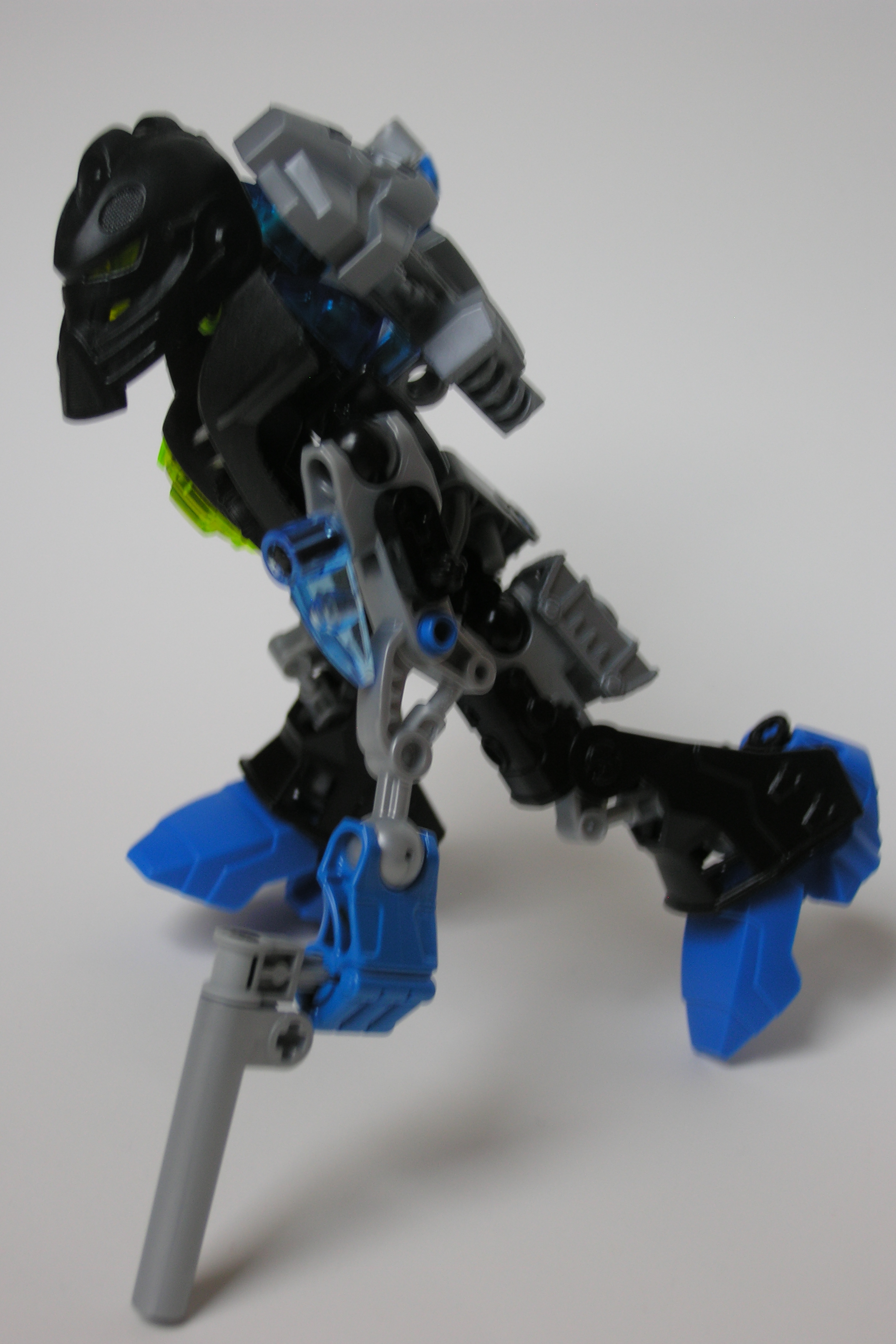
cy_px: 672
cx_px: 419
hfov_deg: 23.0
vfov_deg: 33.9
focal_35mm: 59
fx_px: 2202
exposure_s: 1/5
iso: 50
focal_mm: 14.2
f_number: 3.8
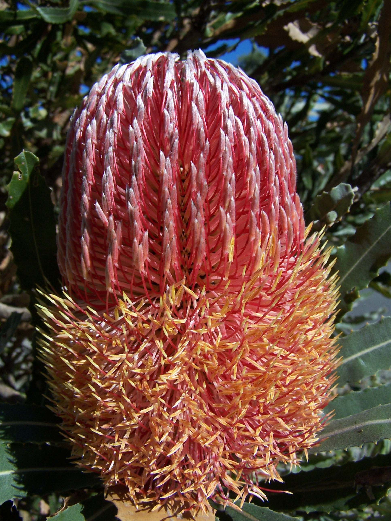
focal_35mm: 38
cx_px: 196
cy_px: 260
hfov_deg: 37.7
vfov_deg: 49.0
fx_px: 572
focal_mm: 6.3
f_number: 5.6
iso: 80
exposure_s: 1/500
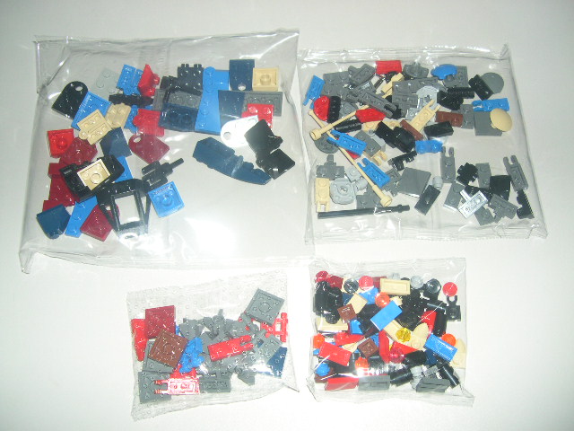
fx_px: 630
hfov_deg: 49.0
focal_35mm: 38
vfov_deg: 37.7
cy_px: 216
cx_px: 287
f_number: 2.8
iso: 100
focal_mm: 8
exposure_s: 1/60
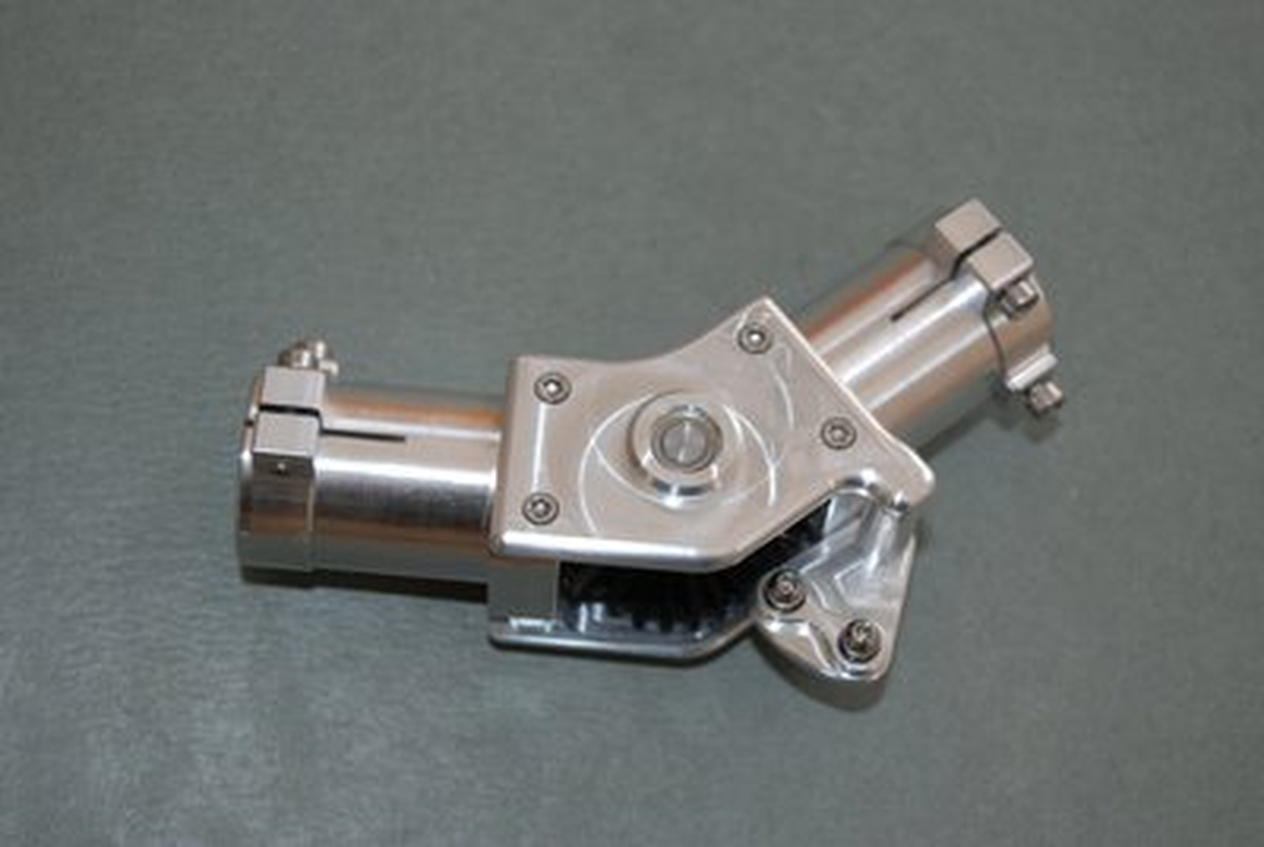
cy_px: 424
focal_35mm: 82
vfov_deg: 16.6
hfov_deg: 24.6
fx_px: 2901
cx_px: 632
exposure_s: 1/125
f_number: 5.6
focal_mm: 55
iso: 320
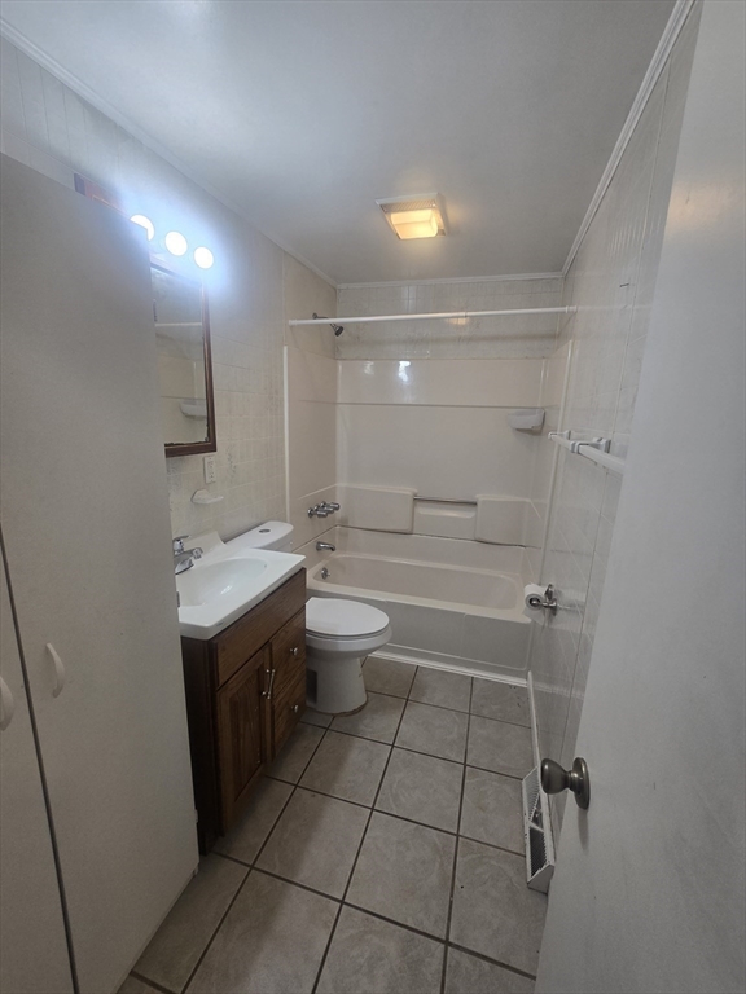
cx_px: 373
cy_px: 497
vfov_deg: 106.2
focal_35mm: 13
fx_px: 374
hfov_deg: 89.9
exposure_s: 1/60
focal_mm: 2.2
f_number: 2.2
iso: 64
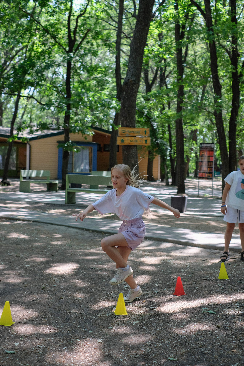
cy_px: 183
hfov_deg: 25.5
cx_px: 122
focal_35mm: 53
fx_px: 539
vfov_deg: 37.5
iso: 400
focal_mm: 35
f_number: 2.8
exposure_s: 1/400
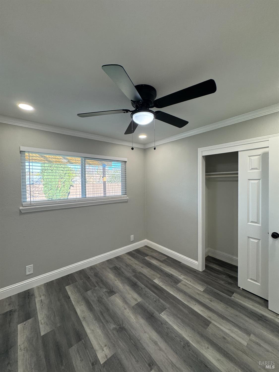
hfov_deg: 85.7
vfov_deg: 102.1
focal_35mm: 14
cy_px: 186
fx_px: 150
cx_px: 140
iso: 160
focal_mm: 2.22
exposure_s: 1/120
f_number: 2.2
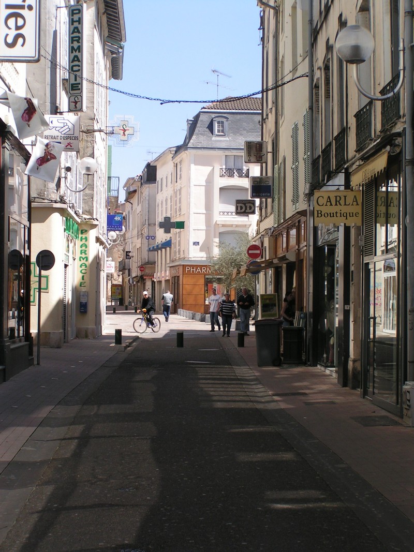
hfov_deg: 18.0
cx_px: 207
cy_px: 276
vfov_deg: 23.8
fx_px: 1308
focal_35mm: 82
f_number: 5
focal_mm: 12.6
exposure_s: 1/250
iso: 50
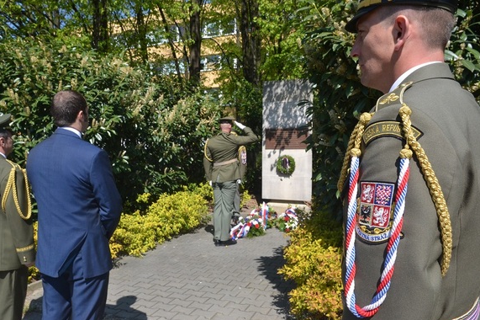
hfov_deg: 64.4
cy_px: 166
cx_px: 220
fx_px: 381
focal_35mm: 29
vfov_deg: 45.5
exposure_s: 1/640
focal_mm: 17
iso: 800
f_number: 13
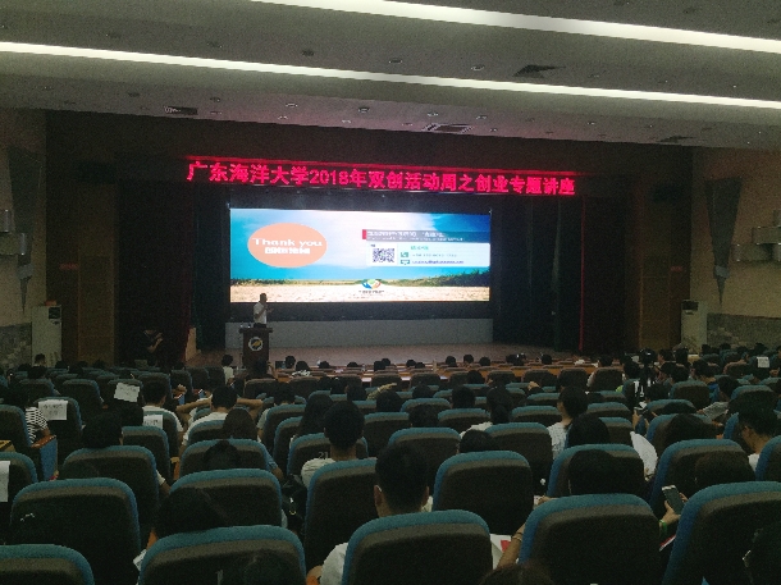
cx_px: 390
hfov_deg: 61.7
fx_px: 654
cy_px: 292
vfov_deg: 48.2
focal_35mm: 29
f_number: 2.2
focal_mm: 4.15
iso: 50
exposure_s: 1/100
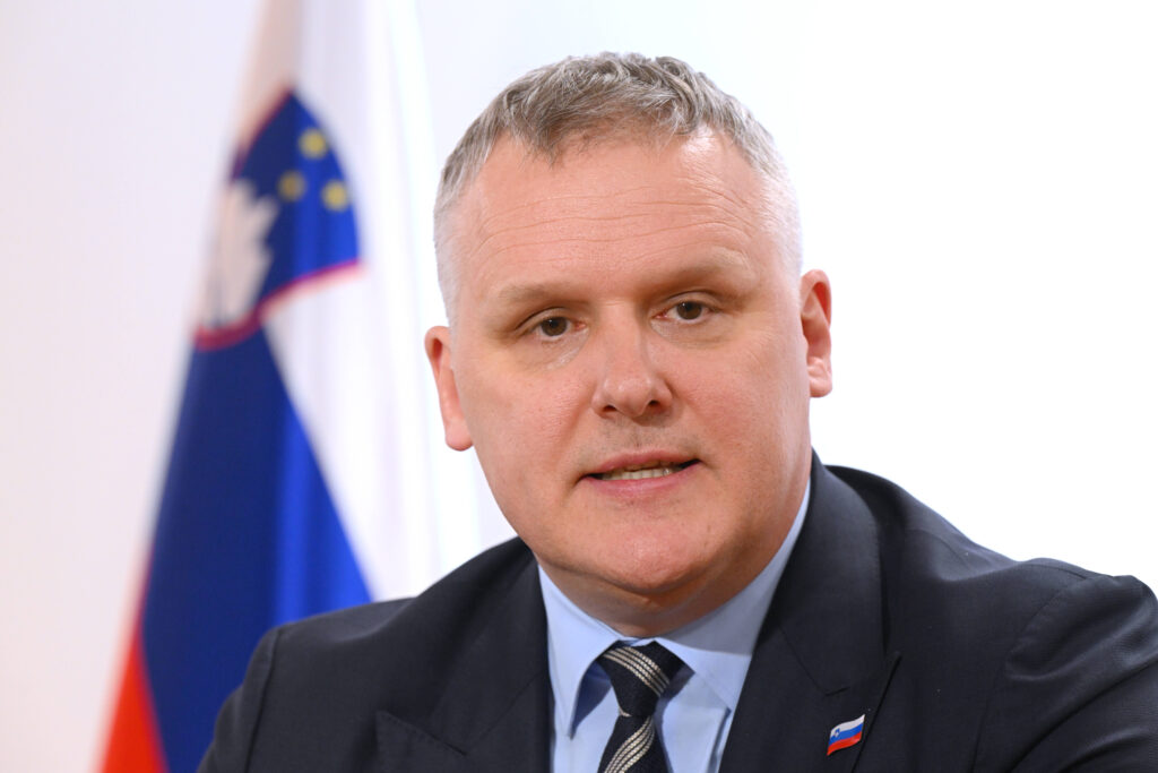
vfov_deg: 8.9
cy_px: 386
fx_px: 4986
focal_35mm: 155
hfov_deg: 13.2
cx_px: 579
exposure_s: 1/160
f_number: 6.3
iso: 2500
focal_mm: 155
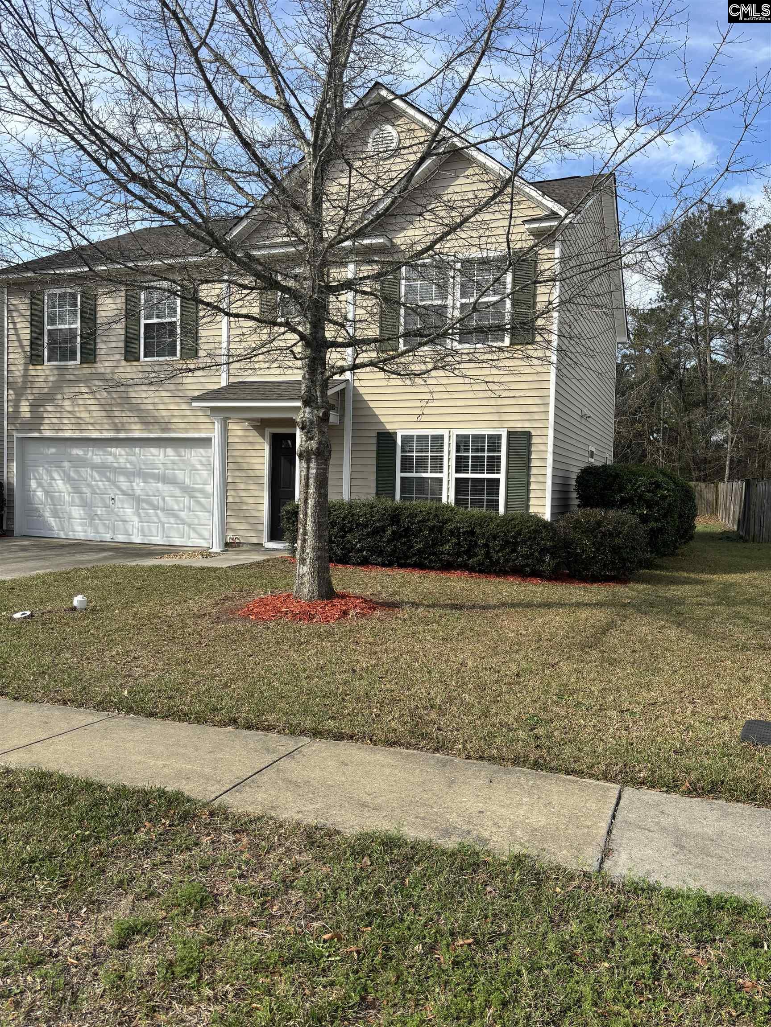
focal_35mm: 26
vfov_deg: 67.3
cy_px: 514
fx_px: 772
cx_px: 386
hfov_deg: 53.1
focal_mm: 5.96
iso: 50
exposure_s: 1/2398
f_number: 1.6
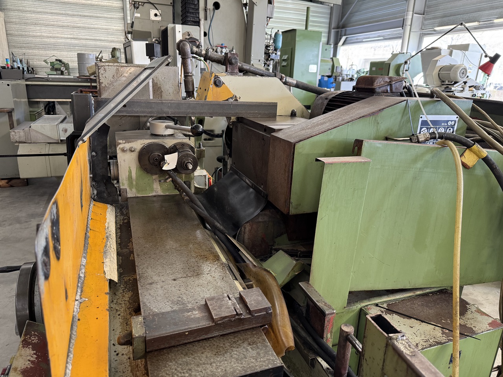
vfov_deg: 56.8
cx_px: 252
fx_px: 349
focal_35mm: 24
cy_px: 188
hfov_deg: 71.6
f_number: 1.78
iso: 200
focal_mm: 6.76
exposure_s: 1/64
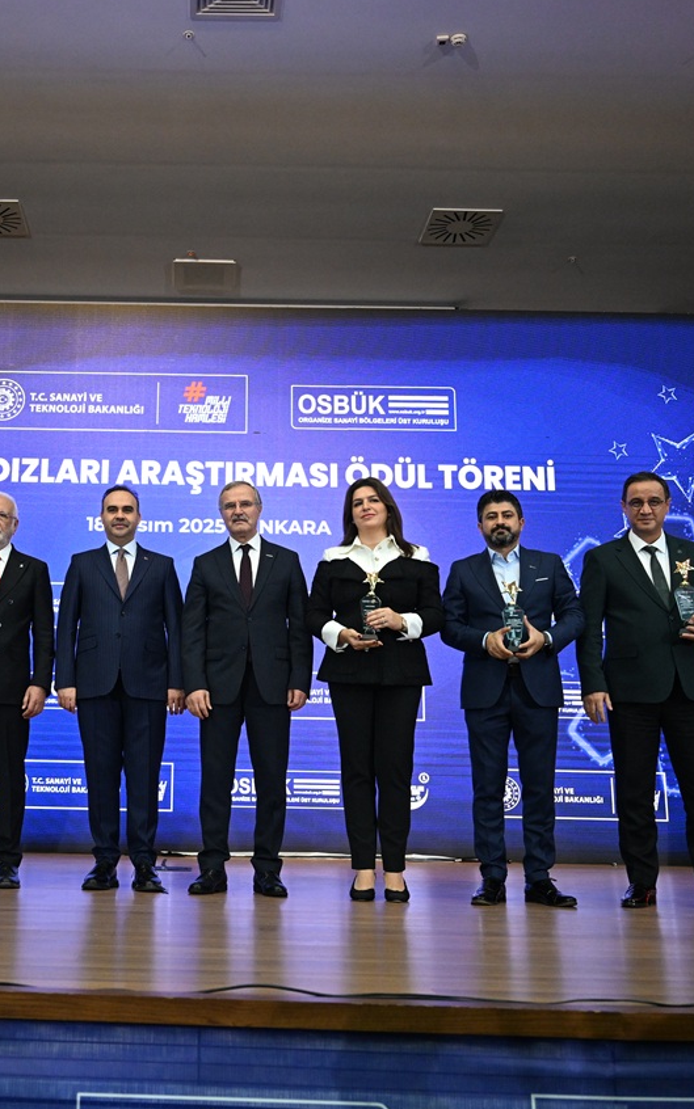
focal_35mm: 37
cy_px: 555
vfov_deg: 52.7
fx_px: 1119
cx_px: 184
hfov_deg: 33.8
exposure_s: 1/200
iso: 3200
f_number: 3.2
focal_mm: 24
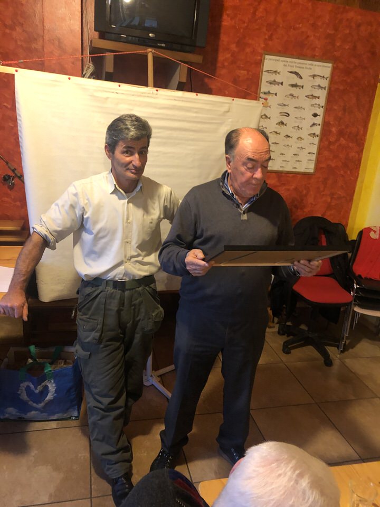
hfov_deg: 49.7
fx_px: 410
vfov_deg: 63.4
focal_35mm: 28
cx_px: 190
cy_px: 254
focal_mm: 4
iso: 100
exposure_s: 1/14
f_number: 1.8
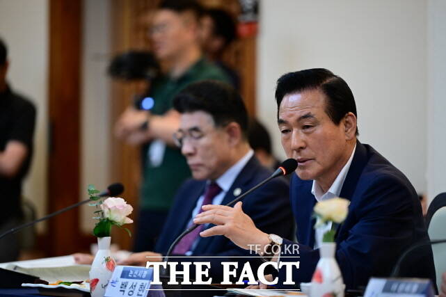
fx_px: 2477
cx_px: 223
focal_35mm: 200
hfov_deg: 10.3
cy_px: 148
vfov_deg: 6.9
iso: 2000
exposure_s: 1/200
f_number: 2.8
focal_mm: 200
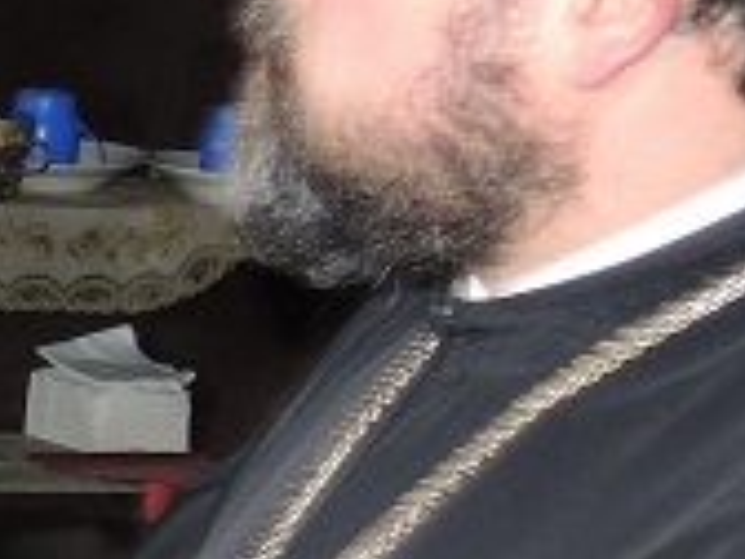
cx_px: -1610
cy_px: 785
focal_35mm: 200
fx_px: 4304
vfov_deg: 7.3
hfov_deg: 8.2
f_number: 2
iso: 200
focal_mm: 6
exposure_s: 1/30
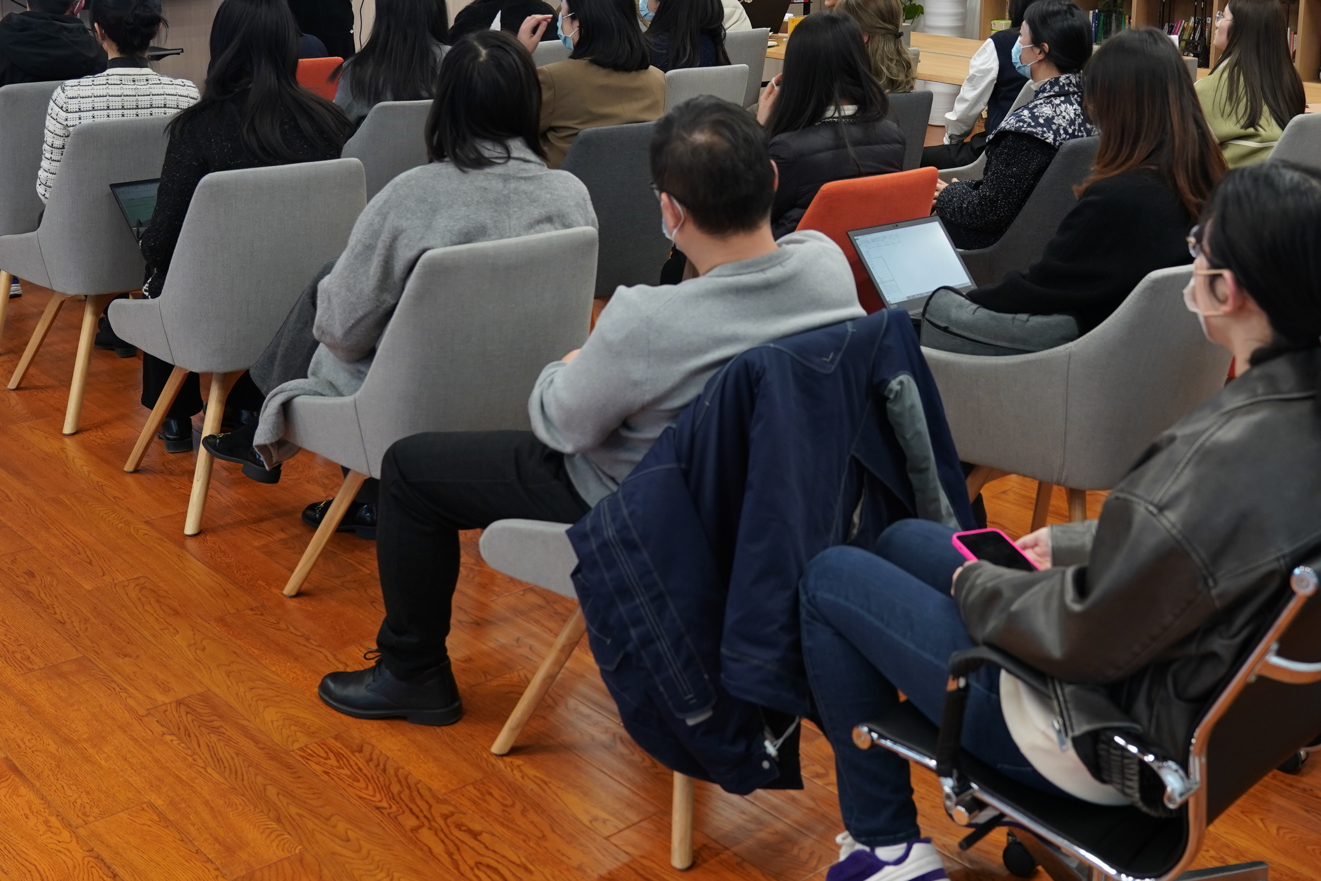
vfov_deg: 28.7
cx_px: 873
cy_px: 201
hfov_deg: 42.2
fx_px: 1688
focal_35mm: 46
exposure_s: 1/80
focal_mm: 26
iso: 640
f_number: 3.5
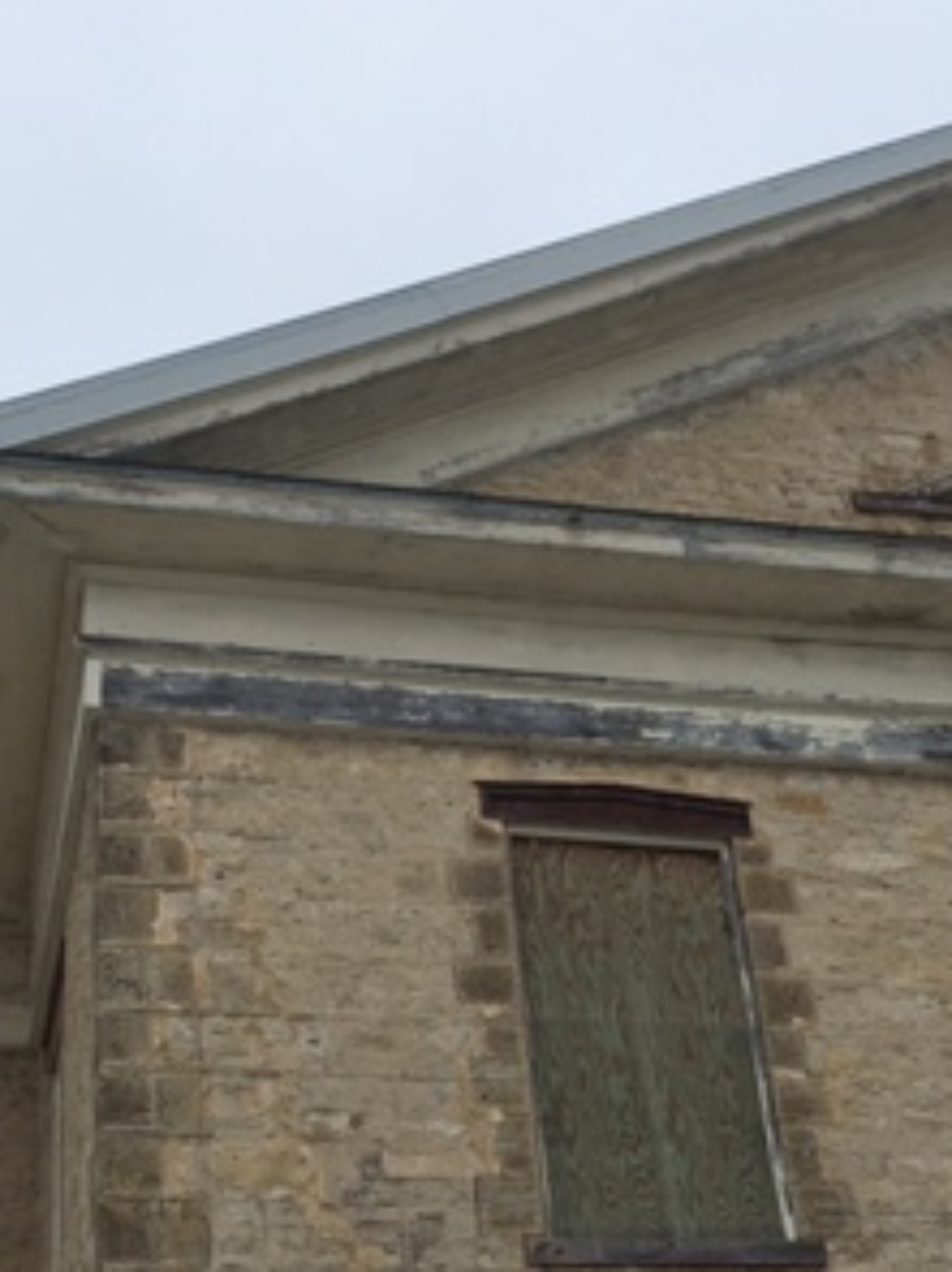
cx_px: 482
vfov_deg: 30.4
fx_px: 2312
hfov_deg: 23.3
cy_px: 880
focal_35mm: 63
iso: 25
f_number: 2.2
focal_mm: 4.15
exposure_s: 1/986
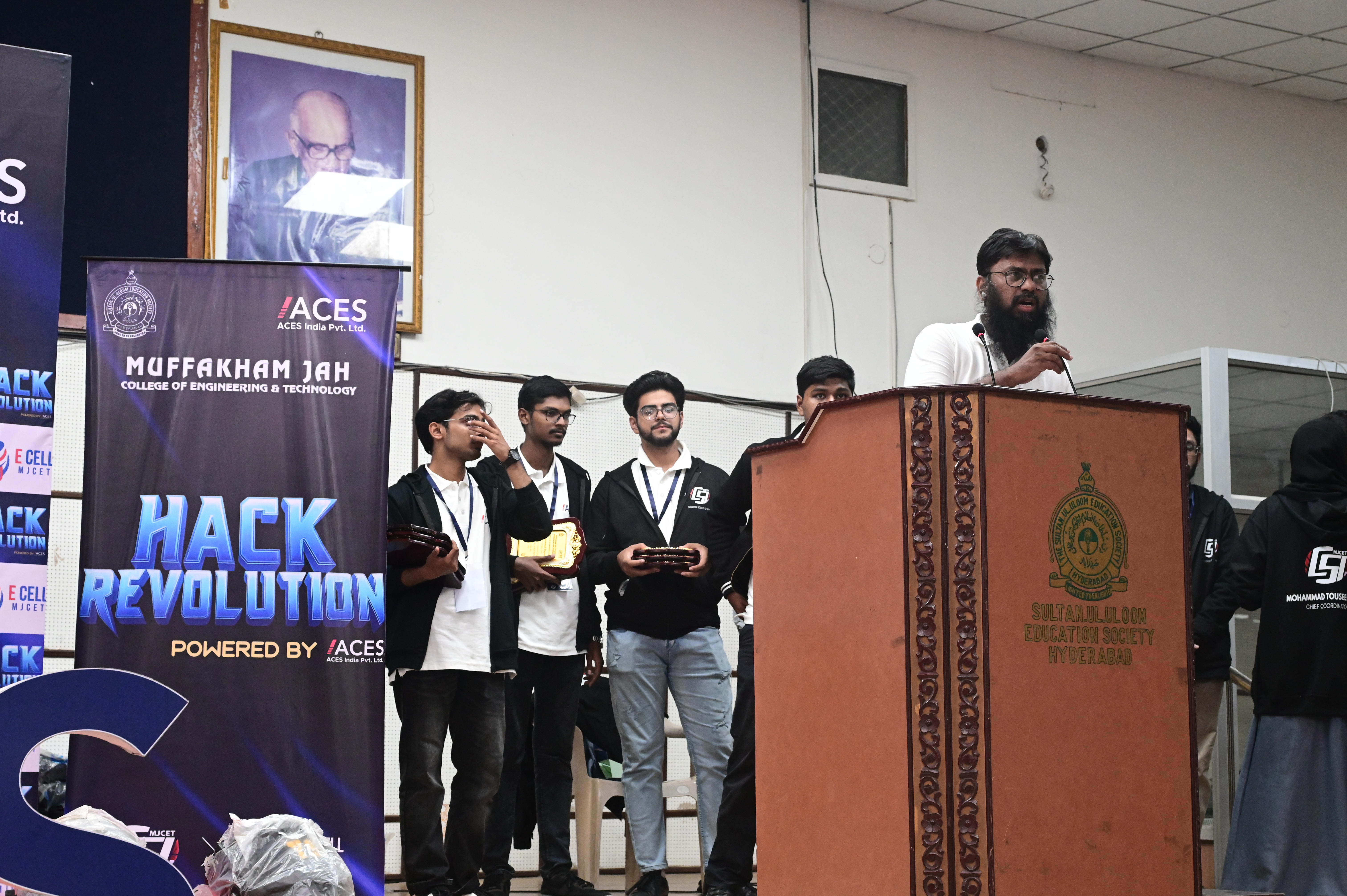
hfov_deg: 35.1
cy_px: 448
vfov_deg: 23.7
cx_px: 674
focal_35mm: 57
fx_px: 2131
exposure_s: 1/125
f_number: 7.1
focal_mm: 57
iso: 6400
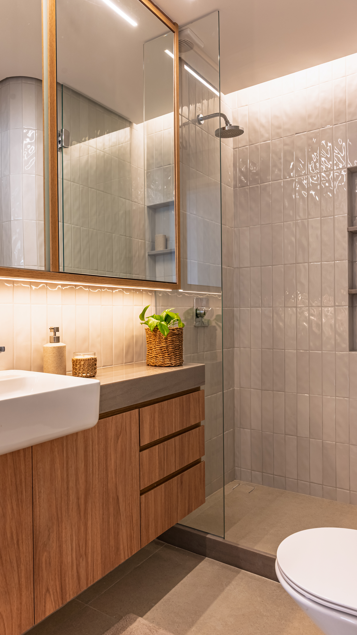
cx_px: 152
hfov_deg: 43.4
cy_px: 311
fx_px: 447
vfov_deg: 70.8
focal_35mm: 27
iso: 800
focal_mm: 24.5
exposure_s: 1/60
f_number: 8
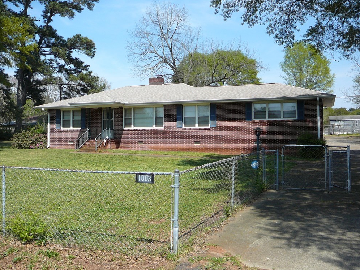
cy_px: 133
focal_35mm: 36
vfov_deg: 39.7
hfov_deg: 51.4
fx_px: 374
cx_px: 180
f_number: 2.8
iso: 80
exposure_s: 1/1000
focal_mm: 5.2
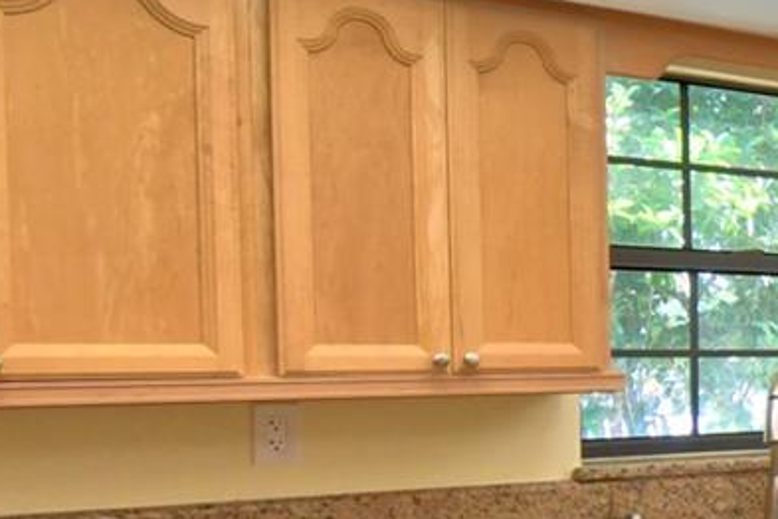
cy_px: 403
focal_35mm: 61
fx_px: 1318
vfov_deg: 22.0
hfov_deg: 23.0
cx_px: 1303
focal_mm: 10
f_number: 4.5
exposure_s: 1/100
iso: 400
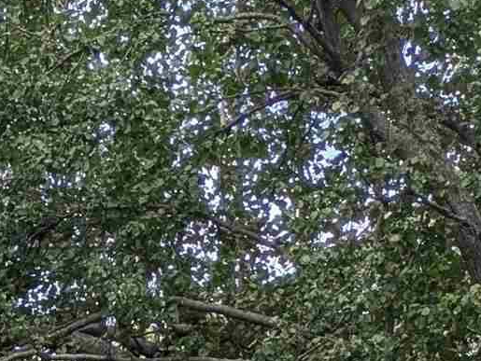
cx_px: -424
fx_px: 2072
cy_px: 1008
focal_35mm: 149
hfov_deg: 12.0
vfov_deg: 8.6
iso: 51
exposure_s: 1/899
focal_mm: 5.43
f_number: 1.89
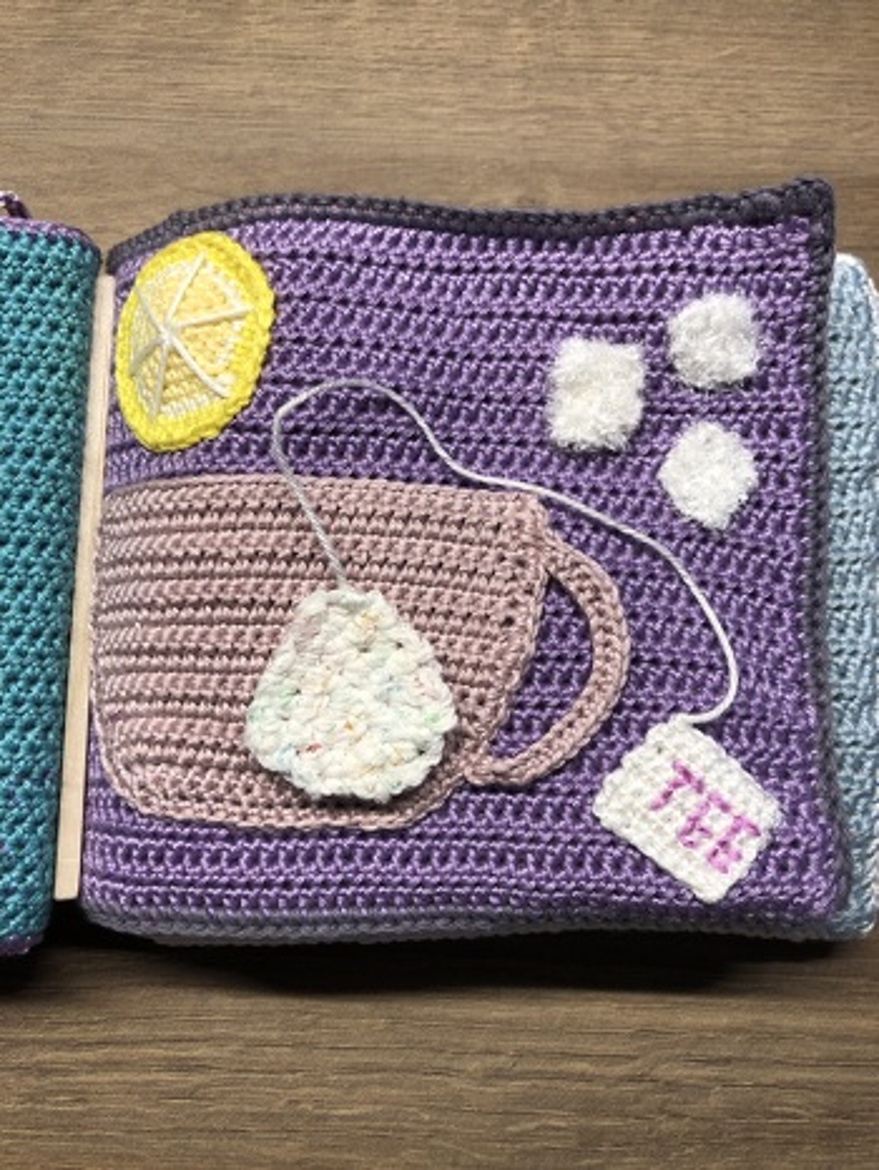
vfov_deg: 63.4
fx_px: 947
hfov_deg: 49.8
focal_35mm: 28
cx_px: 440
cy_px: 585
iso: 40
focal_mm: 3.99
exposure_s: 1/25
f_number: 1.8
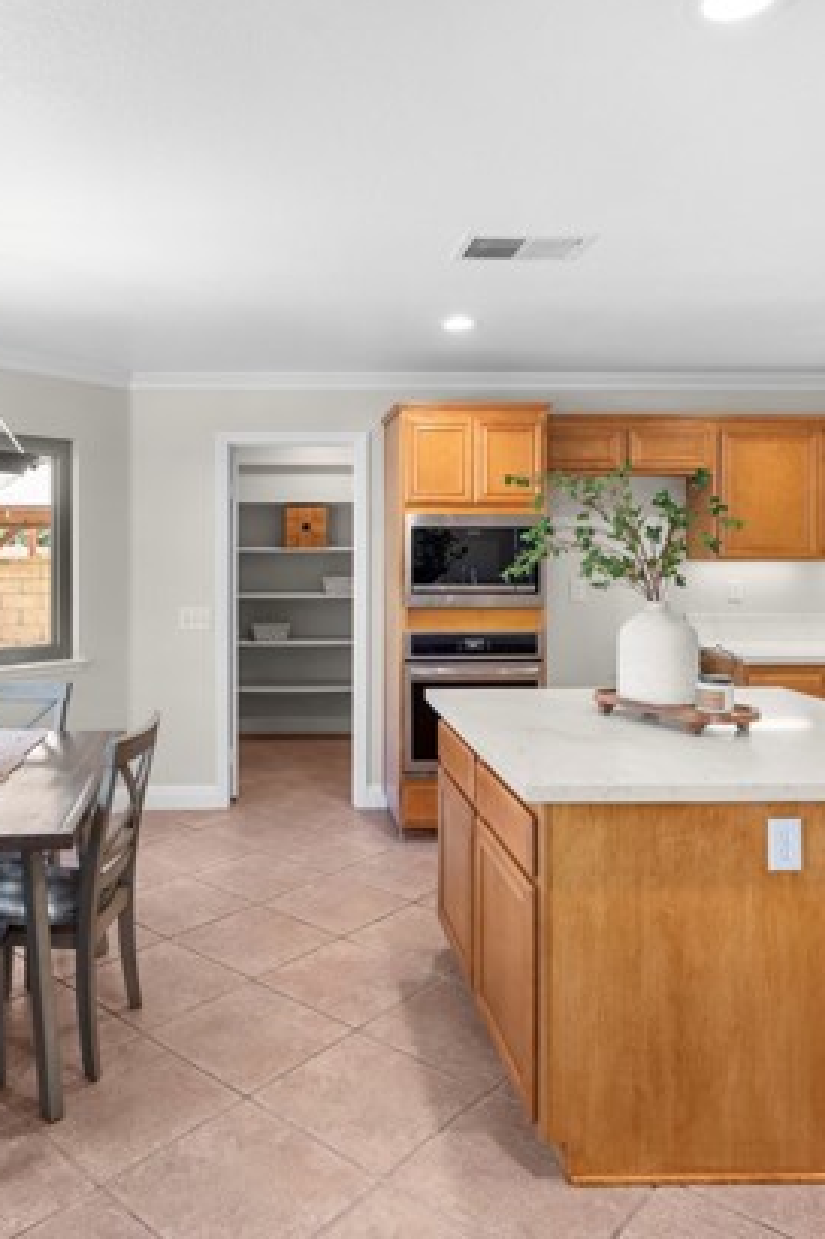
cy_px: 603
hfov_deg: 50.6
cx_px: 293
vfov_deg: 71.5
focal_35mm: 25
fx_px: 860
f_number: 8
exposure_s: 1/3
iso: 100
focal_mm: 16
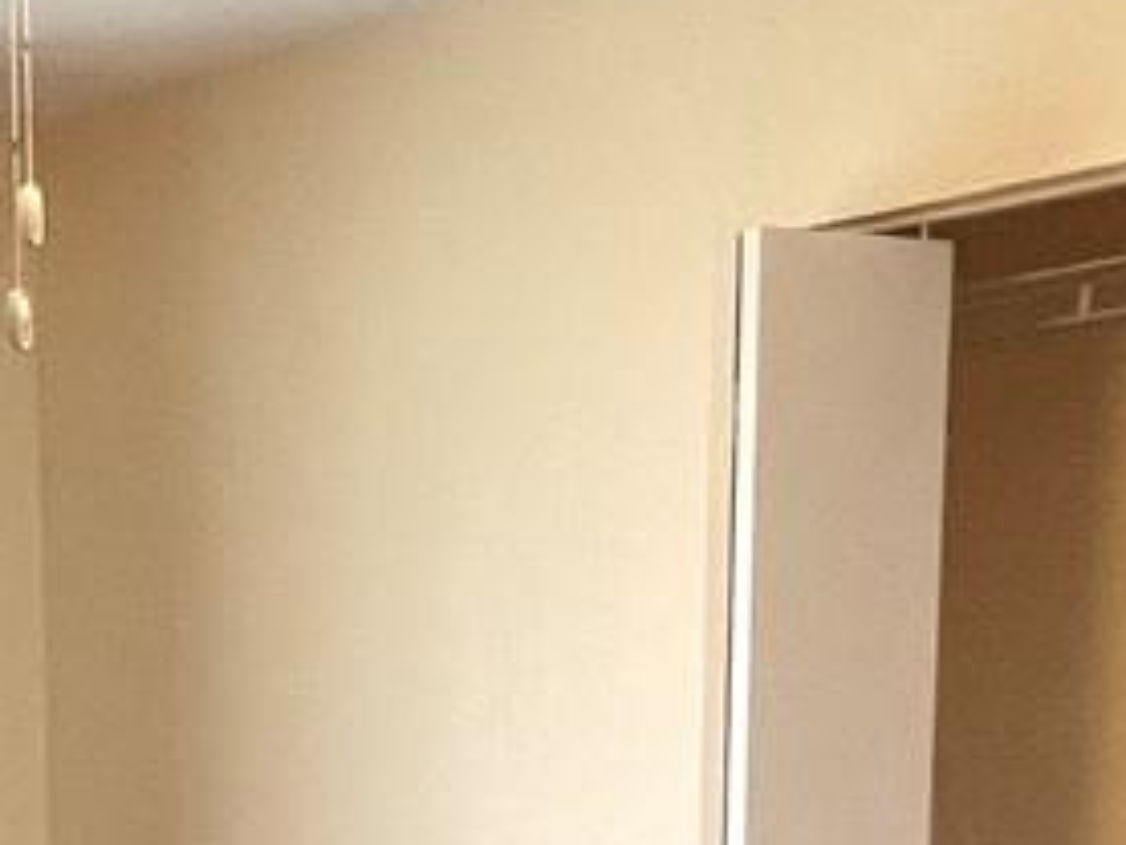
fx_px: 2441
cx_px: -102
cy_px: 1280
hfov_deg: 24.3
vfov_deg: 17.6
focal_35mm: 75
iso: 125
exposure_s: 1/60
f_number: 1.8
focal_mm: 1.57
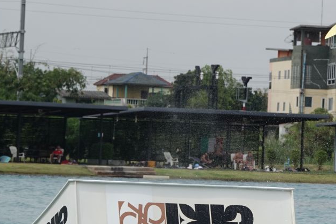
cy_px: 84
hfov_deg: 7.2
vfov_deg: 4.8
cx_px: 350
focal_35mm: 285
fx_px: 2659
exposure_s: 1/1250
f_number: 4
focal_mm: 47.94
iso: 100
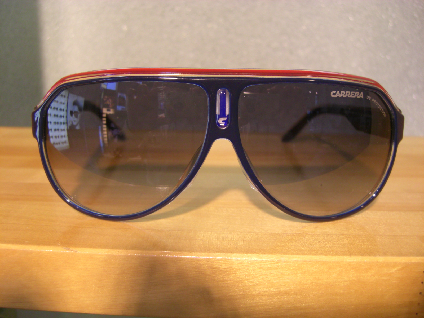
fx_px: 465
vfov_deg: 37.7
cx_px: 212
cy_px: 159
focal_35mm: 38
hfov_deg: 49.0
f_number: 2.8
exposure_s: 1/80
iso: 200
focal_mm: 7.9
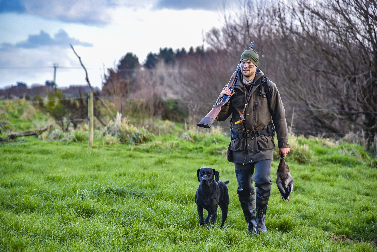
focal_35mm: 120
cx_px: 188
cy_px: 126
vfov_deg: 11.4
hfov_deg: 17.1
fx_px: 1257
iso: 400
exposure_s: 1/250
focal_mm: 120
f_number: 4
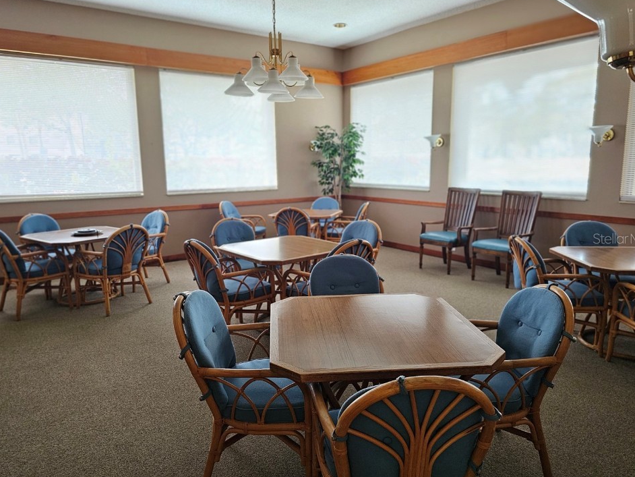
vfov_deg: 54.9
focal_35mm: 25
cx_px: 311
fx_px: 459
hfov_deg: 69.4
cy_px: 238
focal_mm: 6.3
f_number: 1.7
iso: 640
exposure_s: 1/60.2
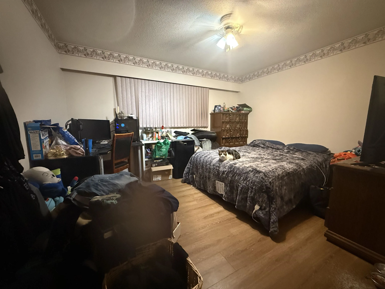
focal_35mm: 14
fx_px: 156
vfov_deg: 85.7
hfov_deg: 102.1
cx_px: 192
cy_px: 144
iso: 1250
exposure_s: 1/40
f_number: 2.2
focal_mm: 2.22
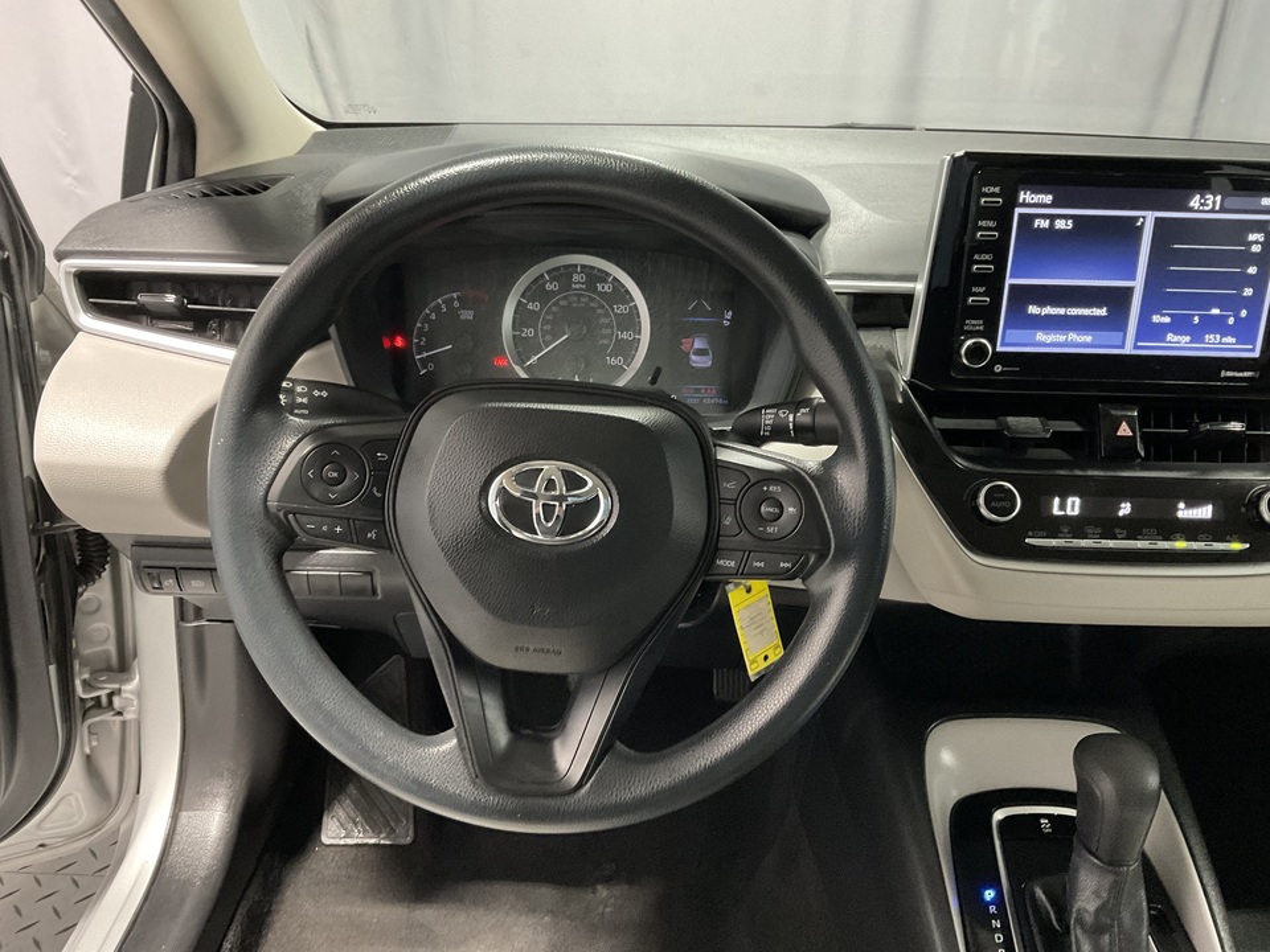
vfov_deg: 48.2
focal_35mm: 29
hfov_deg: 61.7
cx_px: 635
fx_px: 1064
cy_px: 476
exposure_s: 1/60
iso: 250
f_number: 1.8
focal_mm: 3
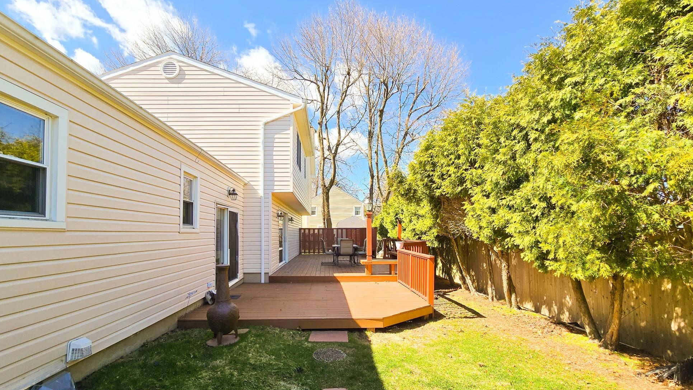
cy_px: 222
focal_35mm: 15
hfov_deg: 102.9
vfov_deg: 70.2
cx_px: 333
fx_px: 276
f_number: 2.2
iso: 50
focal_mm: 2.2
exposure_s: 1/1150
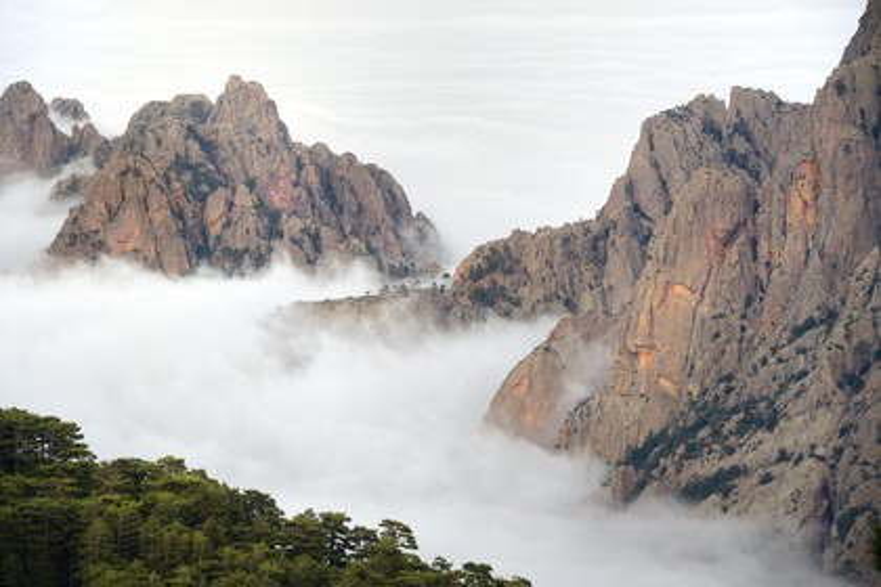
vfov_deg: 9.8
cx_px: 440
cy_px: 294
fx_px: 3426
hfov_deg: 14.7
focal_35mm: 140
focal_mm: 140
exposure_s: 1/200
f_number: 7.1
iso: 400
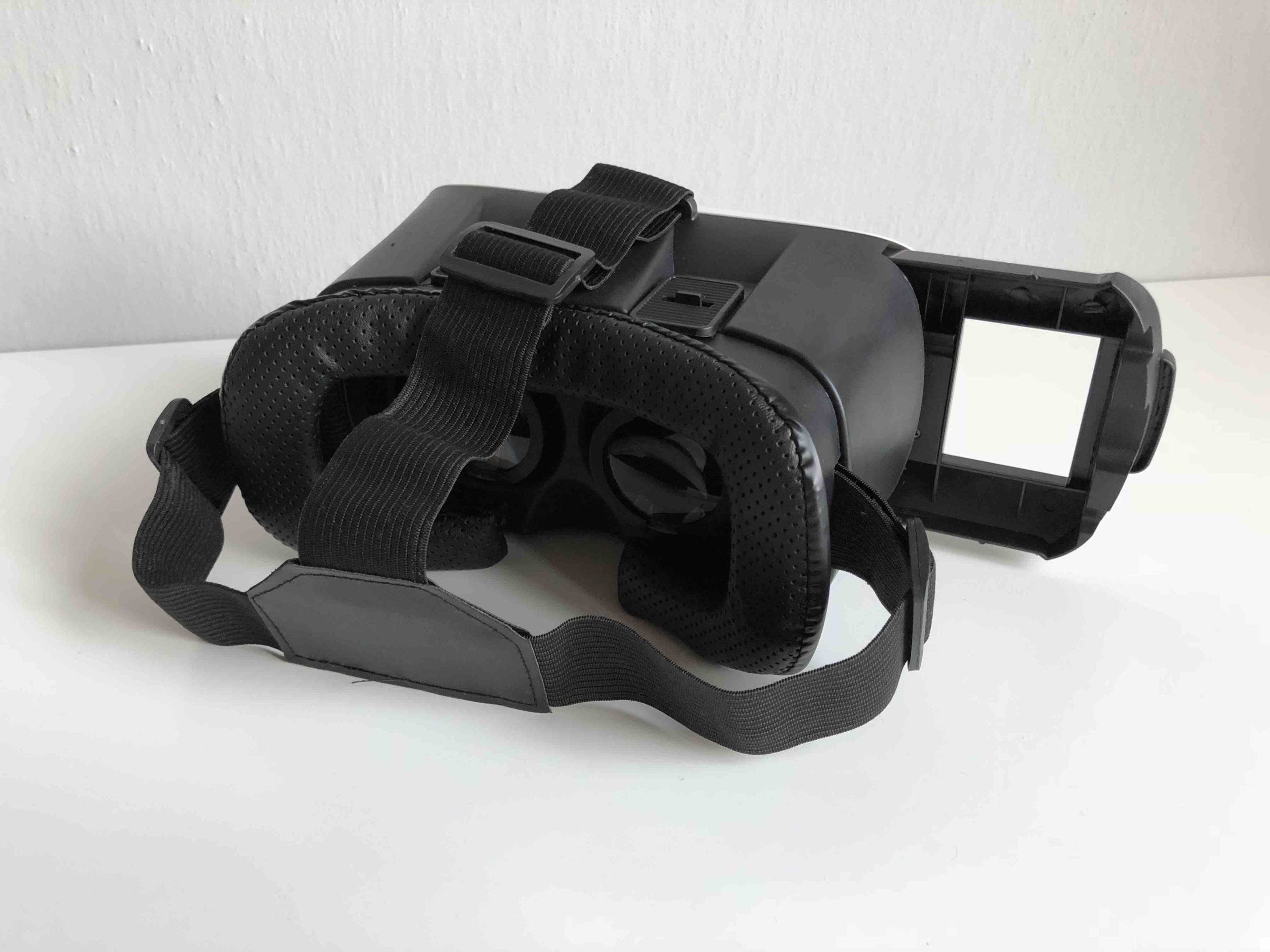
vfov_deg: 49.7
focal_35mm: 28
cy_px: 476
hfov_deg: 63.4
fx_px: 1027
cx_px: 635
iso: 40
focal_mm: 4
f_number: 1.8
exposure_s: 1/17
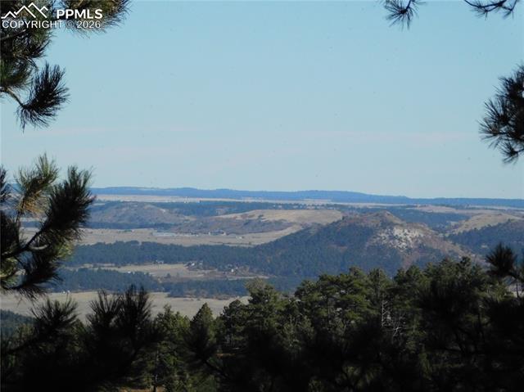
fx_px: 4447
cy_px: 196
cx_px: 262
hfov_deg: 6.7
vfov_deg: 5.0
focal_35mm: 294
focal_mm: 52.2
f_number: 11.4
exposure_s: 1/1250
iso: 800
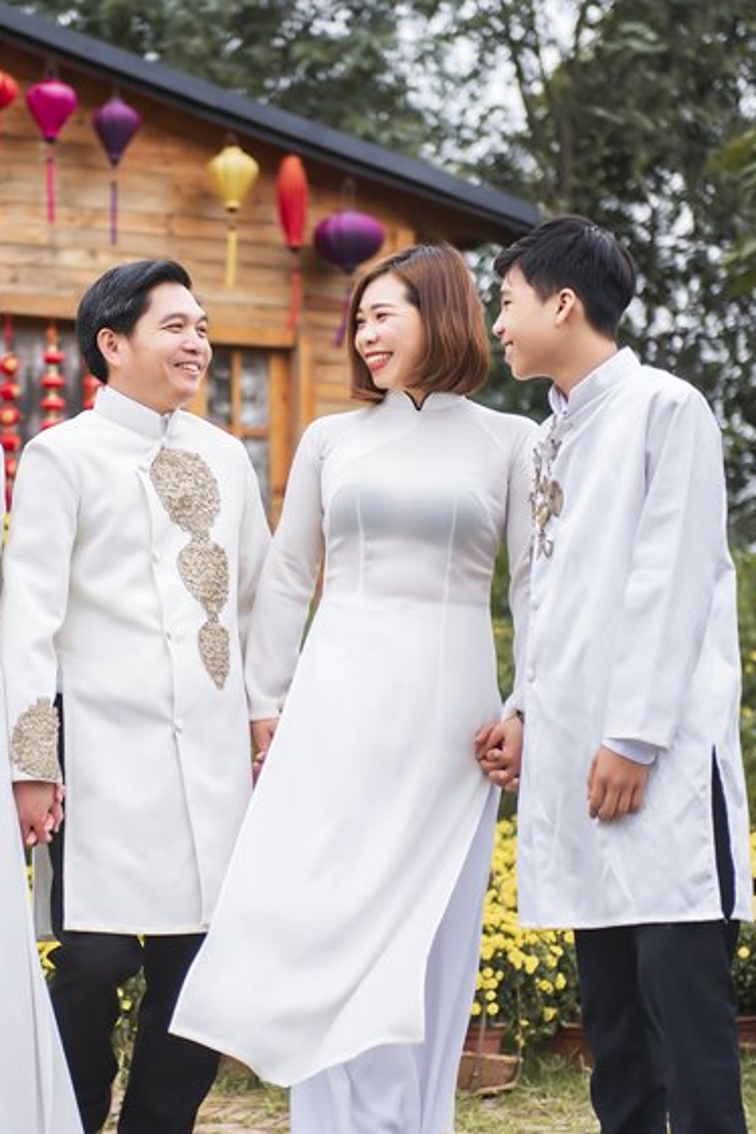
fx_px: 3150
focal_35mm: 100
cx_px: 184
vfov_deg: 20.4
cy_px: 569
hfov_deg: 13.6
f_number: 2.8
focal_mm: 66
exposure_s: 1/500
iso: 125
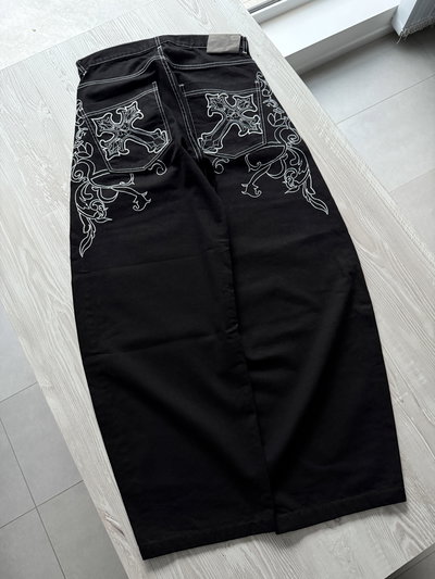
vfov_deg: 71.6
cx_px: 218
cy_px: 290
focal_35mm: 24
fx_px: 402
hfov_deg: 56.8
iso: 1000
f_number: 1.78
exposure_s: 1/33
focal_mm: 6.76
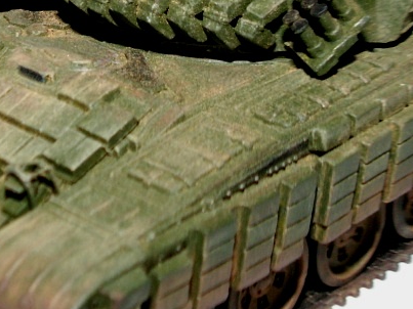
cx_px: 202
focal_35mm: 127
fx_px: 1515
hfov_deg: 15.5
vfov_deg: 11.6
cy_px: 49
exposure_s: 1/40
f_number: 4.5
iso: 160
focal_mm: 8.32
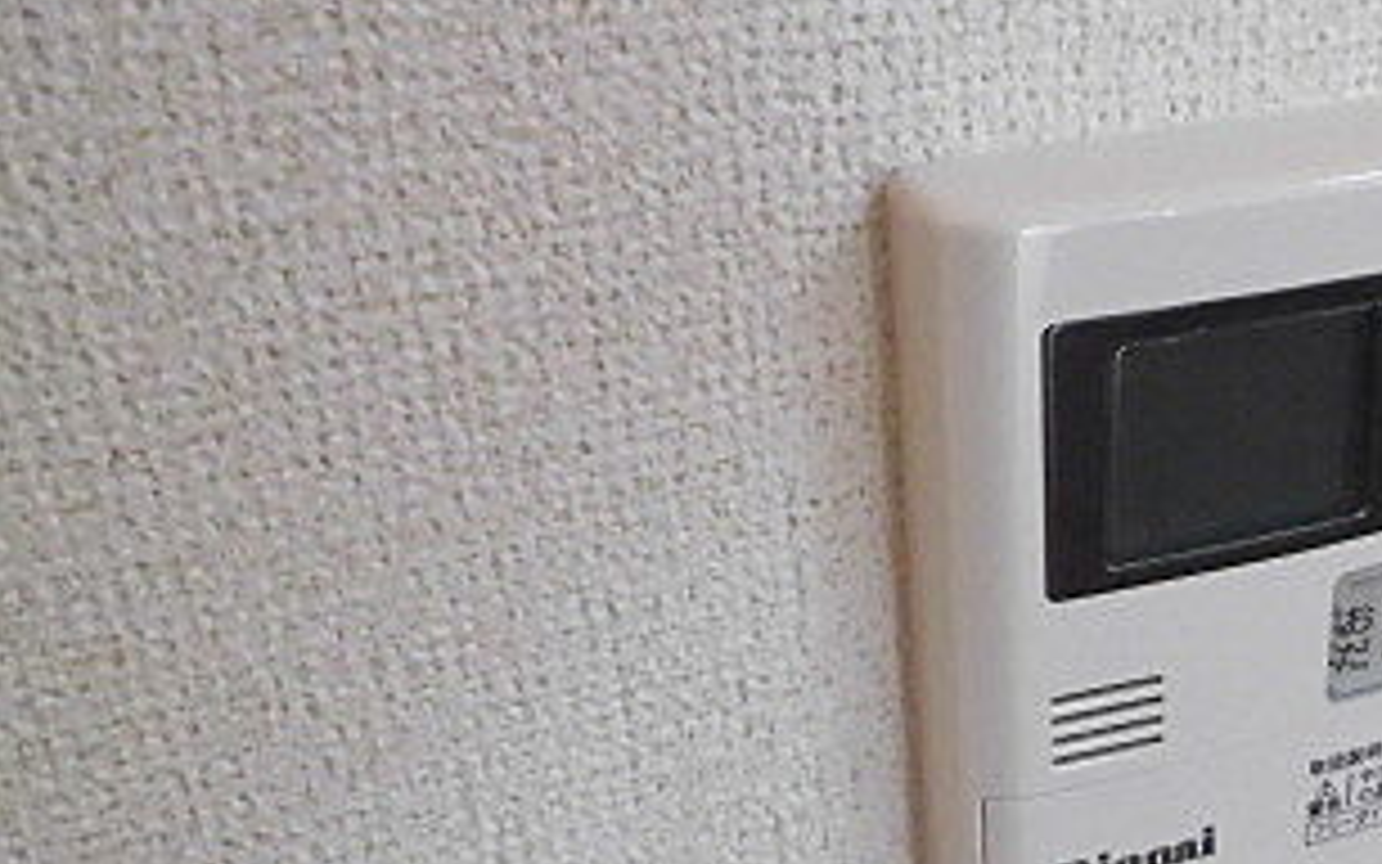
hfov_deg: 35.5
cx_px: 1287
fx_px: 1997
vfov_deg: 24.3
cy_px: 590
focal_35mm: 53
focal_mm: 4.3
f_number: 3.1
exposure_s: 1/200
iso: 800
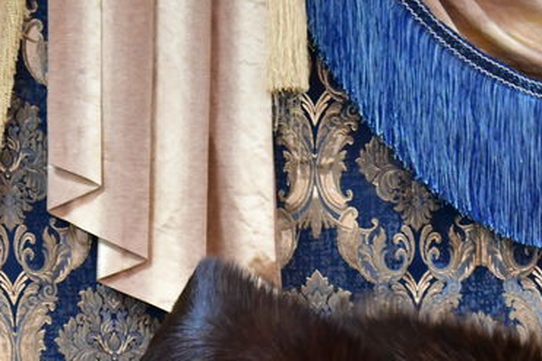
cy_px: 657
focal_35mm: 181
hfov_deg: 11.3
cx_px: 67
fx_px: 2724
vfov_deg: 7.4
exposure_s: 1/100
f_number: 5.6
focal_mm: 48
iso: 3200
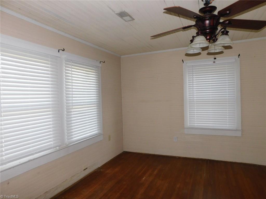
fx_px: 177
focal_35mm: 23
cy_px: 100
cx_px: 133
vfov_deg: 58.9
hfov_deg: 73.9
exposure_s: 1/30
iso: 200
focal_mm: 4
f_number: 3
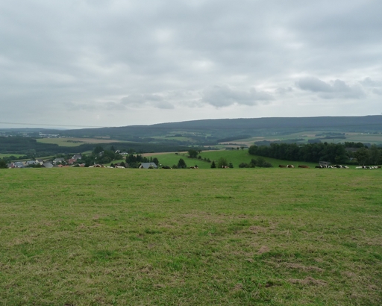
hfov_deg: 55.4
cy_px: 143
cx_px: 163
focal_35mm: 32
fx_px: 362
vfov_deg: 45.8
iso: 160
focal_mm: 4.7
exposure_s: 1/1000
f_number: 3.3
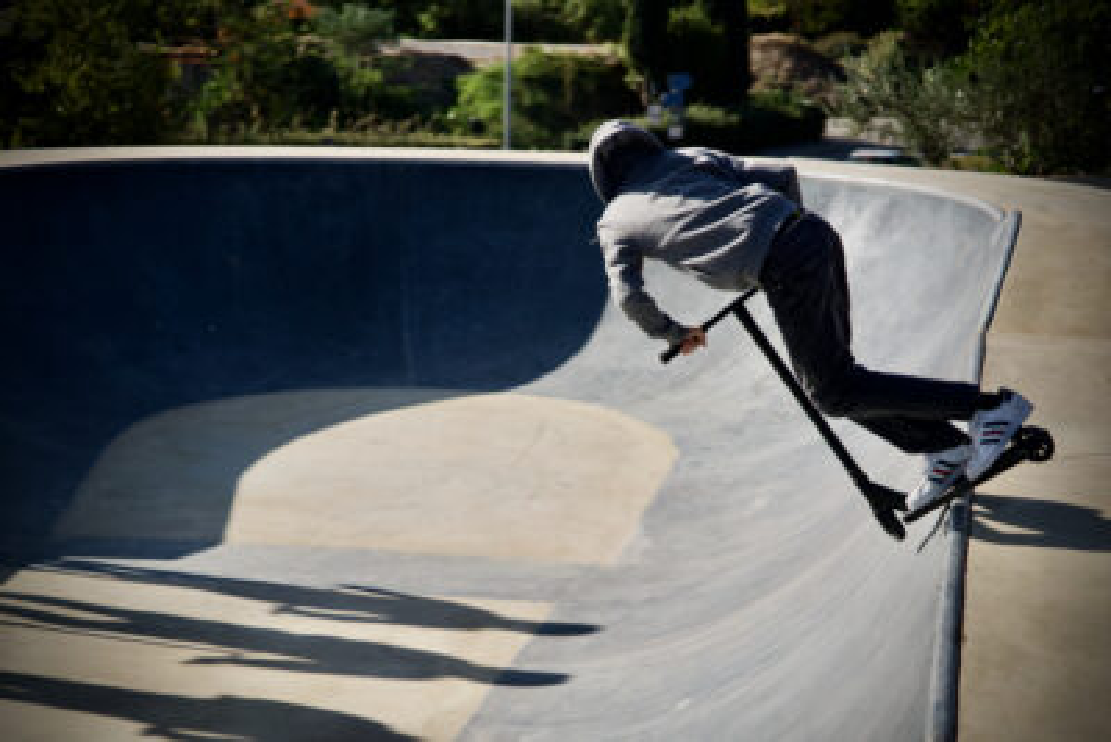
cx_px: 556
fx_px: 2315
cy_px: 371
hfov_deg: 27.0
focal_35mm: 75
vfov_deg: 18.2
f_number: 2.8
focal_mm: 75
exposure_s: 1/8000
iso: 400
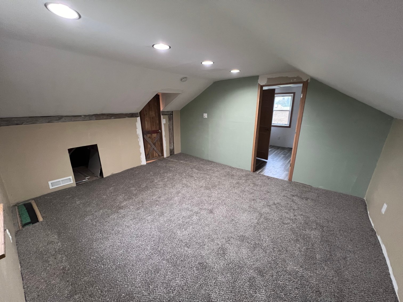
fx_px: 151
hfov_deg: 106.2
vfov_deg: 89.9
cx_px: 202
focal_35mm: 13
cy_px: 151
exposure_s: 1/60
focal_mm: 1.57
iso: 500
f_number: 1.8
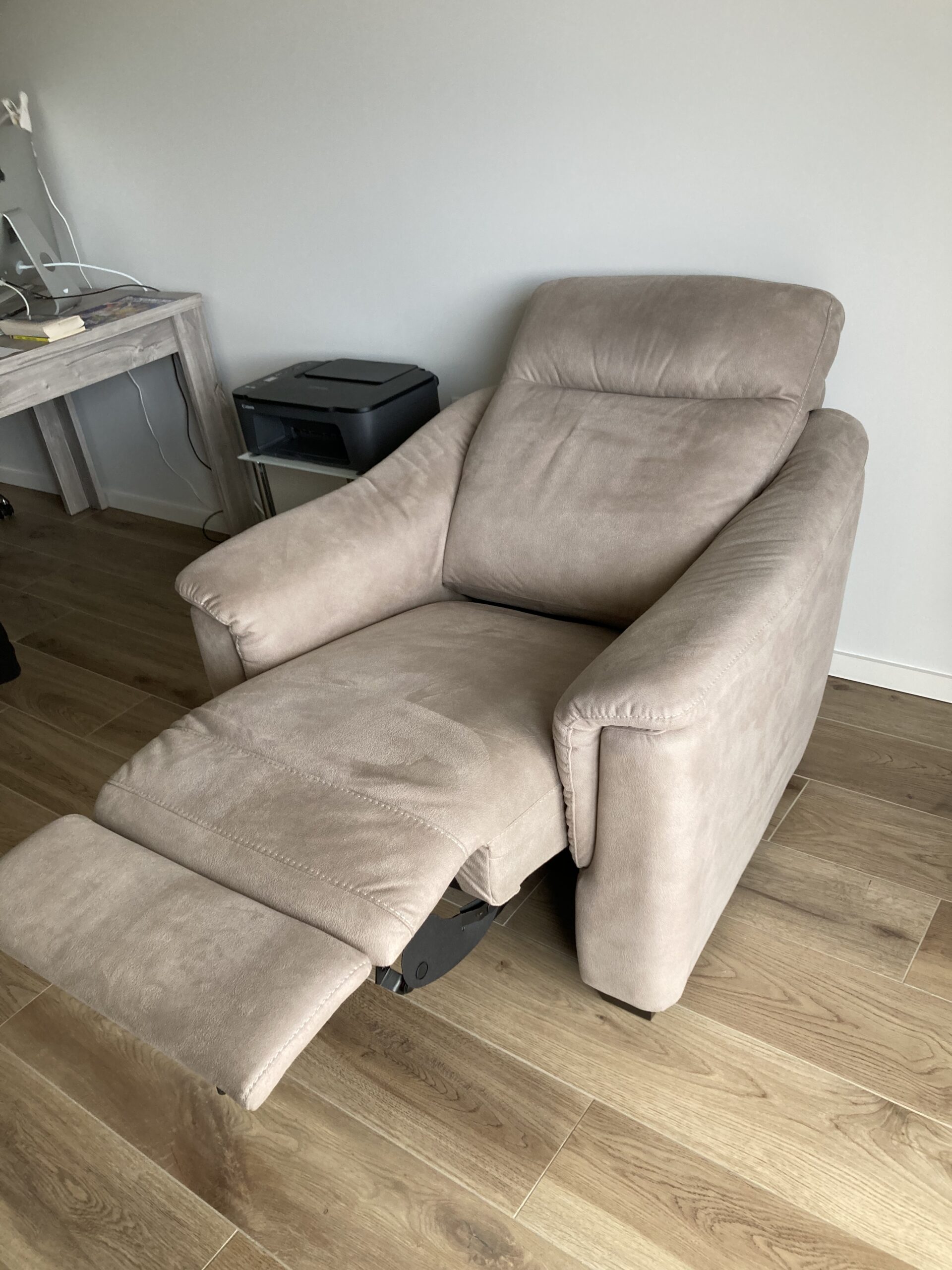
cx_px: 476
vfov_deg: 63.4
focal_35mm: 28
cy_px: 635
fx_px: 1027
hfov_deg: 49.7
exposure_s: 1/121
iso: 80
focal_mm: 3.99
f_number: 1.8
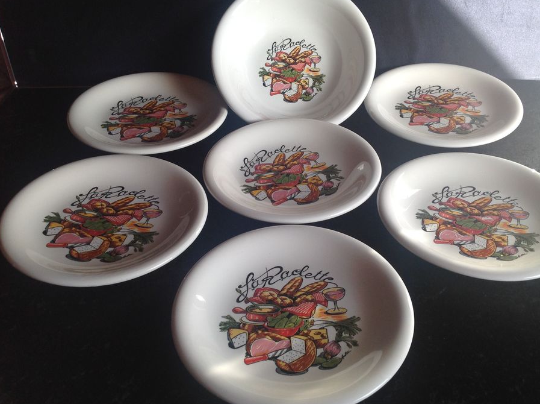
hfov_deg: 47.9
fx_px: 607
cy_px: 194
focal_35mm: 39
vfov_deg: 36.7
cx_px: 297
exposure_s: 1/126
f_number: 2.4
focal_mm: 4.28
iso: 50
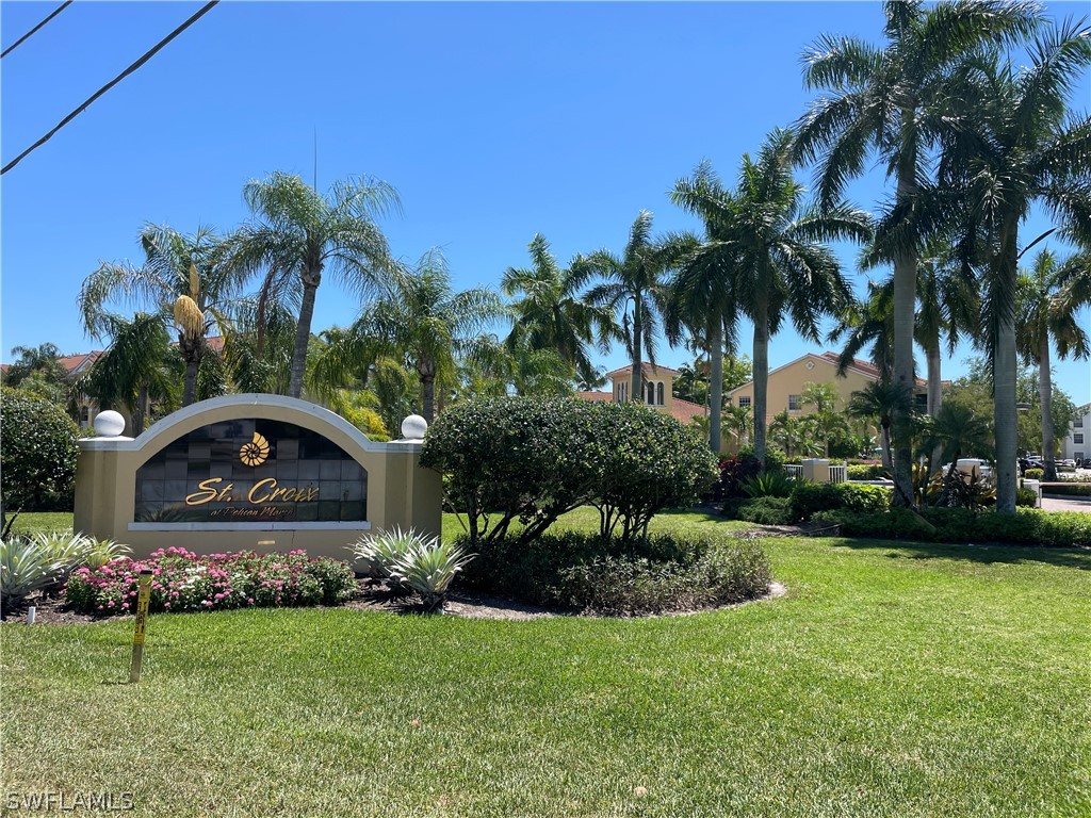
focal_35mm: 26
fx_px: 819
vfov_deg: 53.1
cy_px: 409
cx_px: 546
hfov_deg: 67.3
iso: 32
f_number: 1.6
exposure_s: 1/2398
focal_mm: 4.2
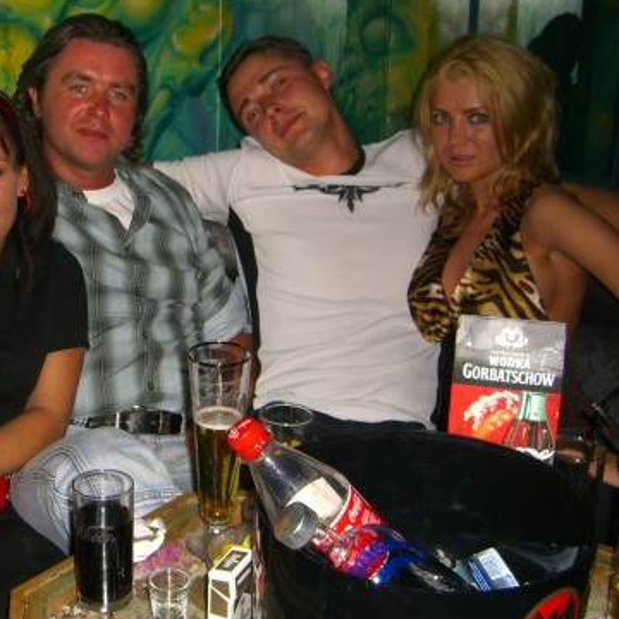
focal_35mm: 56
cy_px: 267
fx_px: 1133
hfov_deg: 29.7
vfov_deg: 30.5
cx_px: 110
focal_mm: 7.9
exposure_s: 1/60
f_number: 2.8
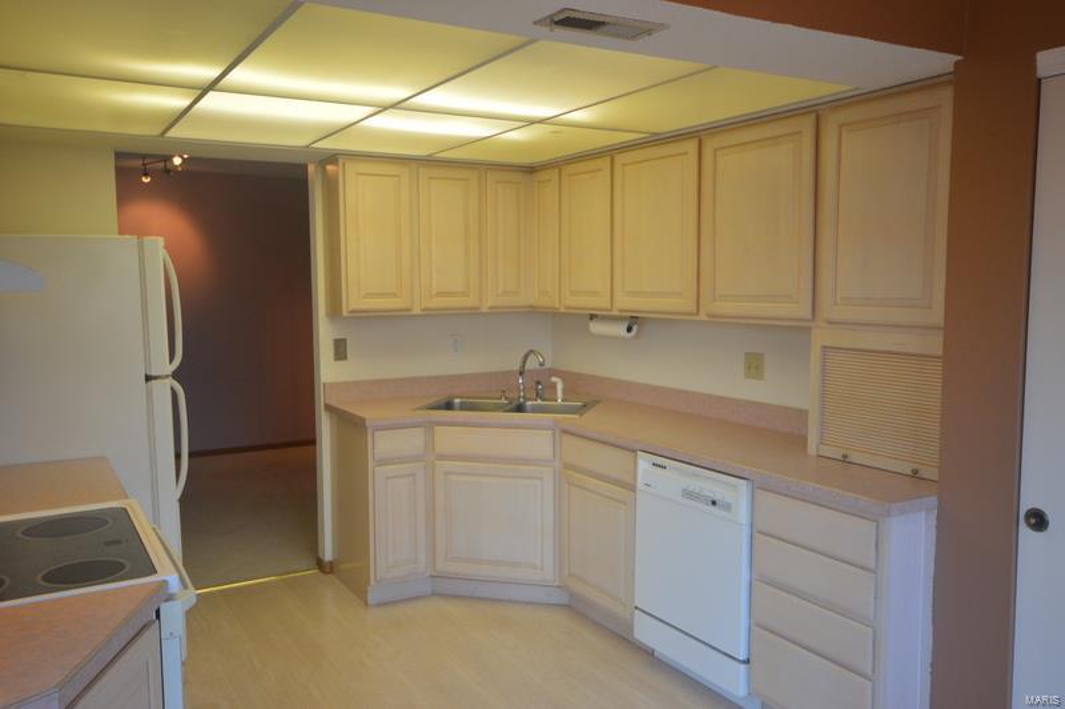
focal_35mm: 30
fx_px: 887
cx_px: 532
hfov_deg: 62.0
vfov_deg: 43.5
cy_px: 354
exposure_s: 1/60
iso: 720
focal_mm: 20
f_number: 5.6
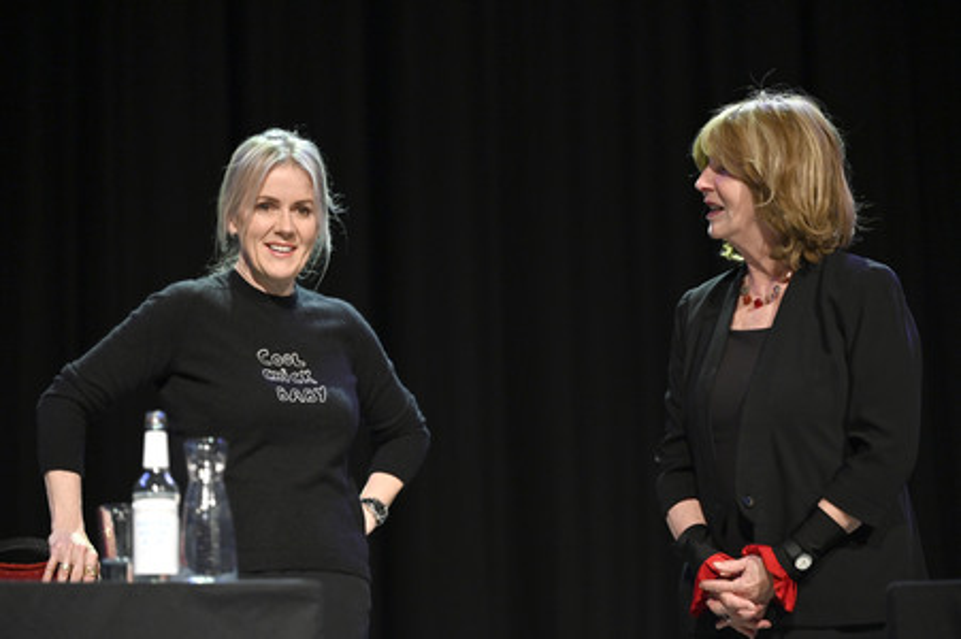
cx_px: 480
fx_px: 3601
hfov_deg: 15.2
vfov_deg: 10.1
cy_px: 320
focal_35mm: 135
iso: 1600
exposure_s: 1/320
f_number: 2.8
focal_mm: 135
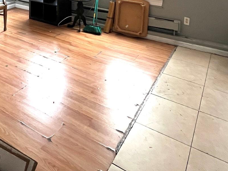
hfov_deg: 54.8
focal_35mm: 33
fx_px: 217
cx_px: 87
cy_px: -43
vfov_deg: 33.3
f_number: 1.8
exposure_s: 1/94
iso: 250
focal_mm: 1.57
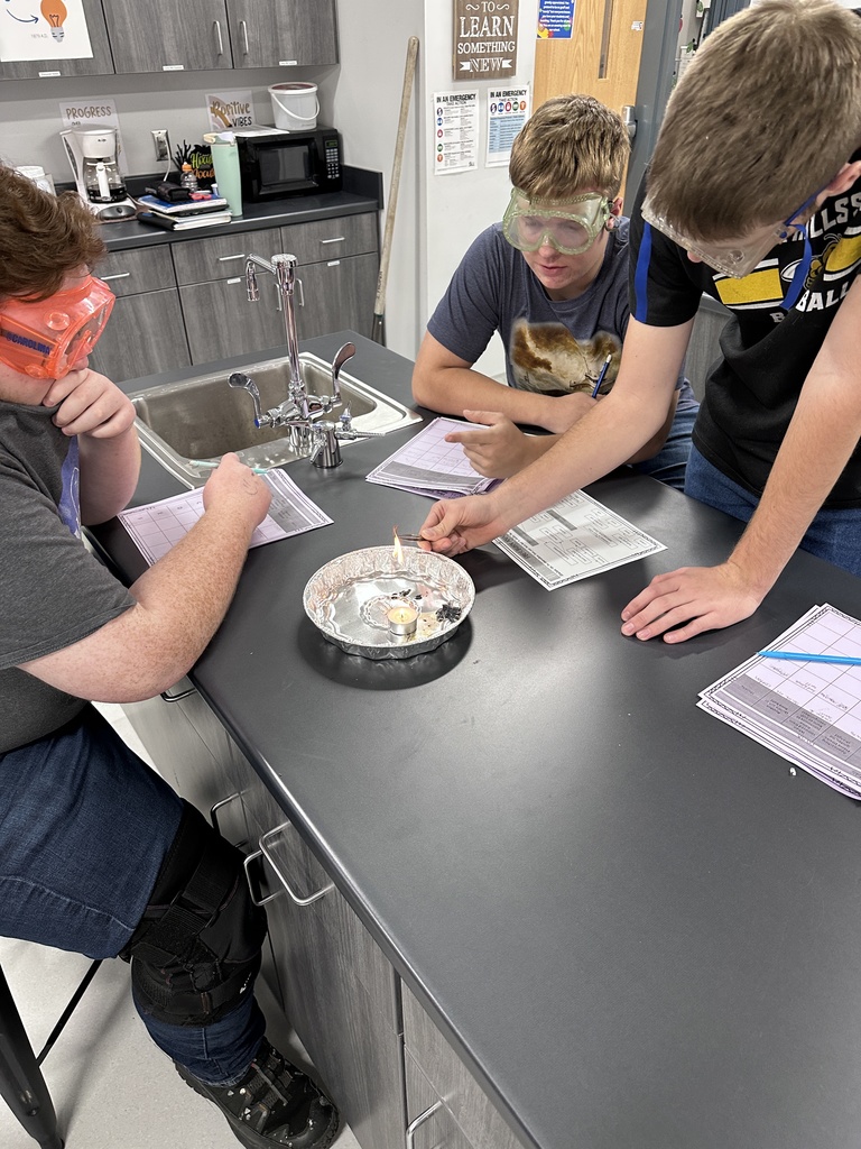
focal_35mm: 24
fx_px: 796
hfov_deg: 56.8
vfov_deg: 71.6
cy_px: 574
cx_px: 430
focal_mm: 6.86
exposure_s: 1/60
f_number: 1.78
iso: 200
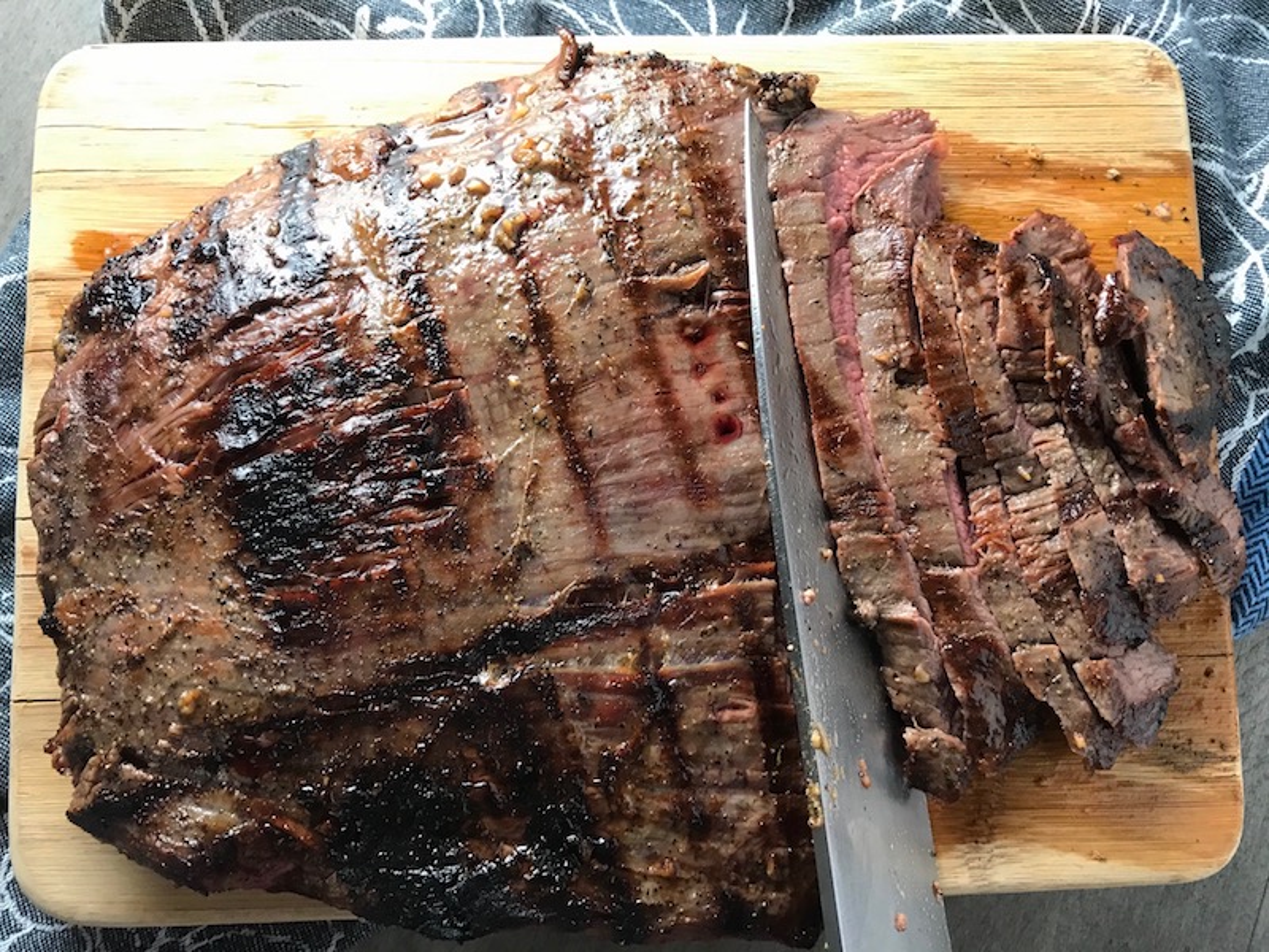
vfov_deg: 49.7
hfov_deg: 63.4
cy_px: 476
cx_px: 634
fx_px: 1026
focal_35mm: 28
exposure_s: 1/30
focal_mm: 3.99
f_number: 1.8
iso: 40
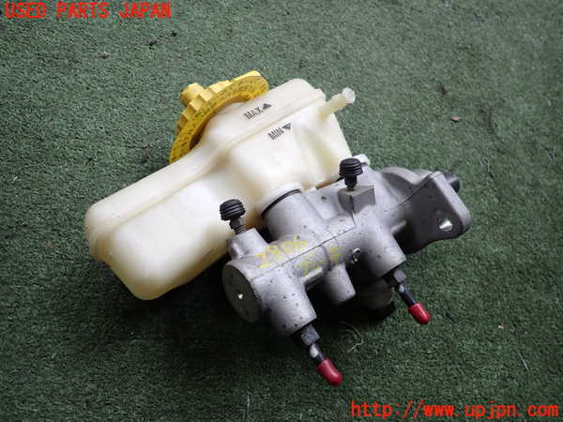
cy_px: 211
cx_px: 282
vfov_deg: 54.9
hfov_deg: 69.4
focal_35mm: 25
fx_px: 407
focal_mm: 4.5
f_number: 2
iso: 100
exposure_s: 1/200
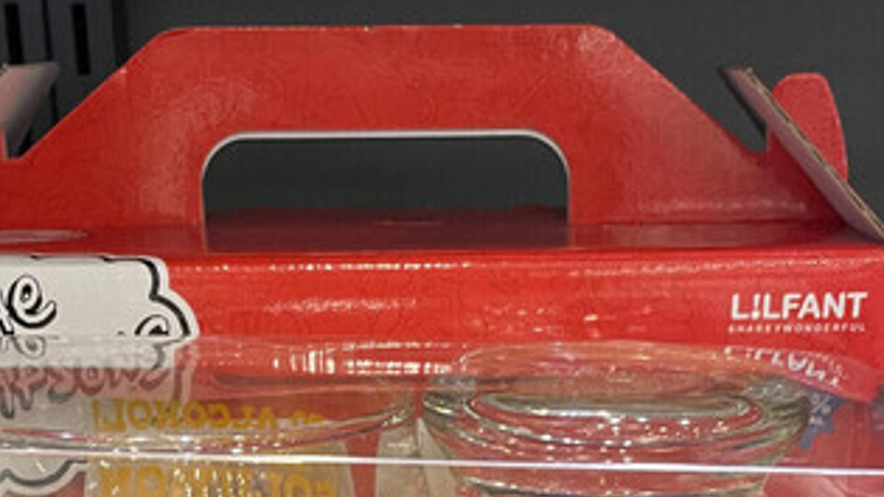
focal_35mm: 72
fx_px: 1687
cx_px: 429
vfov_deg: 15.5
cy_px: 727
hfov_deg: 29.4
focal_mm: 4.2
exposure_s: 1/60
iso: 100
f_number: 1.6
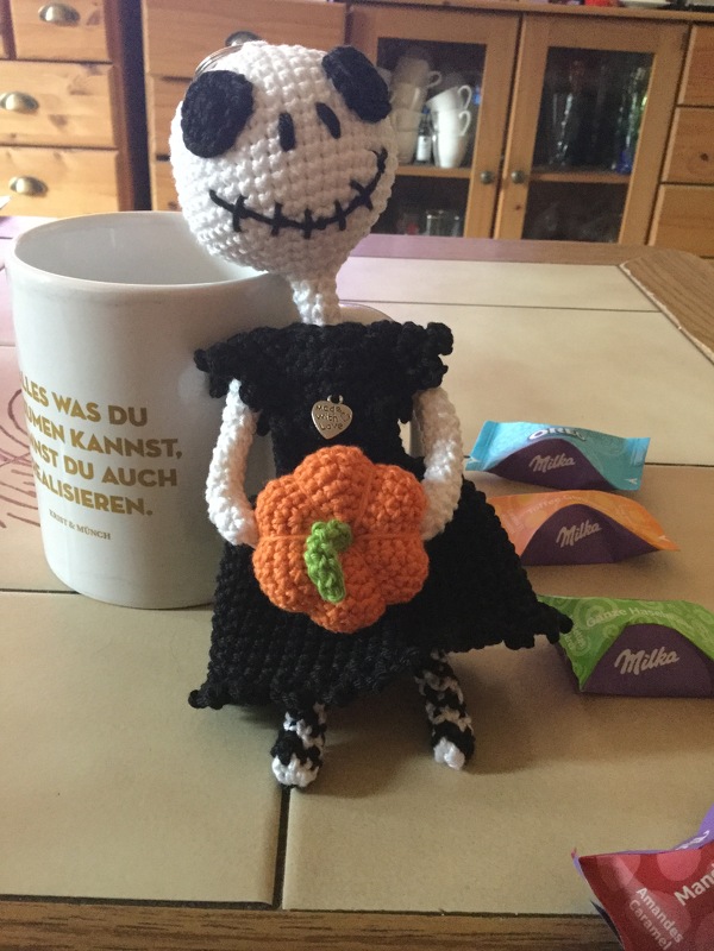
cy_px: 476
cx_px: 357
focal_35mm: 31
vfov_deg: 58.4
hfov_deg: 45.4
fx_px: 853
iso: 400
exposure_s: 1/17
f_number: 2.4
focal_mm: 3.3
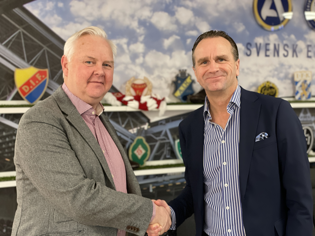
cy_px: 118
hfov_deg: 36.8
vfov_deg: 28.0
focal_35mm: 52
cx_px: 158
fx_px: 473
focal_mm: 6
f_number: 2
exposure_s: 1/33
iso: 320
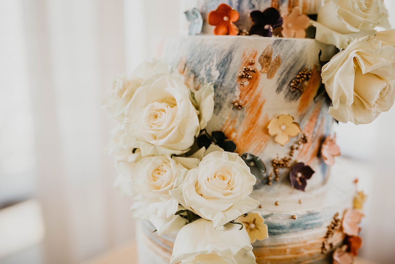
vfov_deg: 37.9
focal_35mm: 35
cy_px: 132
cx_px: 198
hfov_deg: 54.4
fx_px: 384
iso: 320
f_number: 2.2
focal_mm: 35
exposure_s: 1/320
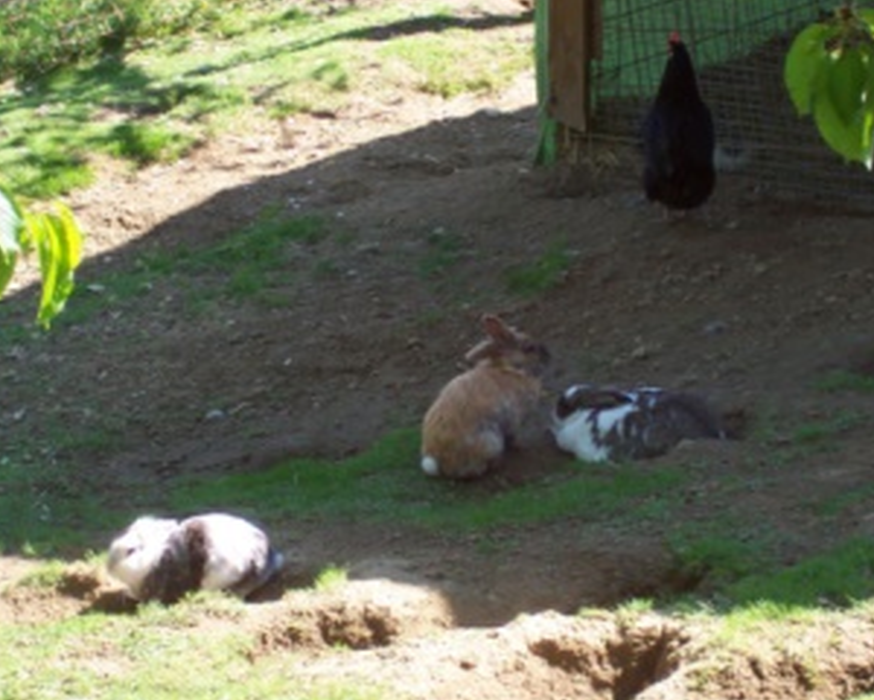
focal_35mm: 139
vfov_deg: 11.1
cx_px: 523
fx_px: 3596
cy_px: 382
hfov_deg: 13.9
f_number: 4.8
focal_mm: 16.8
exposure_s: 1/125
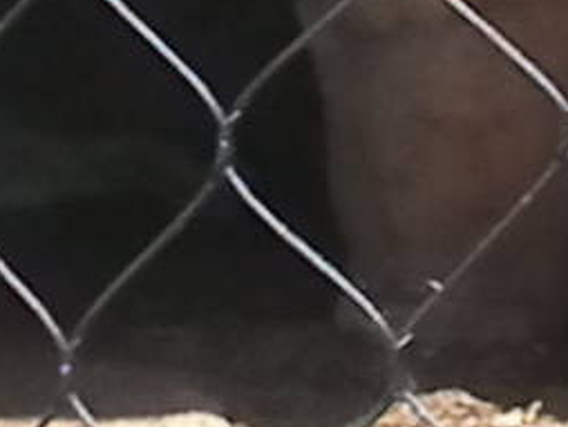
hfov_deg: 6.1
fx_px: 5371
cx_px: 380
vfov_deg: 4.5
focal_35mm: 327
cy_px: -391
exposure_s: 1/150
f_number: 11
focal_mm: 9.1
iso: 640
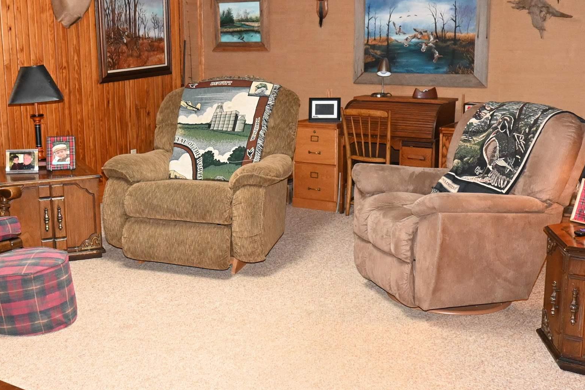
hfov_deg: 41.4
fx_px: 764
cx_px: 198
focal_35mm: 47
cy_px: 178
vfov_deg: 28.6
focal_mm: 16
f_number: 3.5
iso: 2500
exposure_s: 1/200
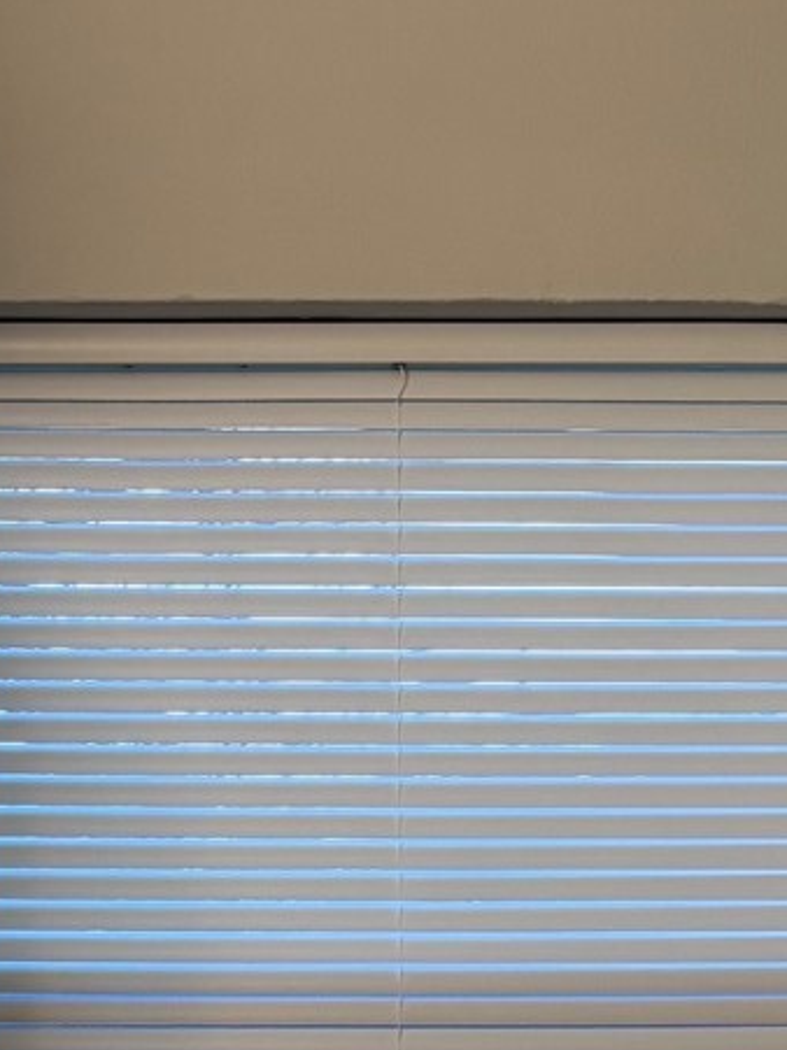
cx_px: 352
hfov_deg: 12.5
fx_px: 3579
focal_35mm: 118
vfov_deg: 15.1
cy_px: 1702
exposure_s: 1/60
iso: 80
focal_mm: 5.96
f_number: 1.6
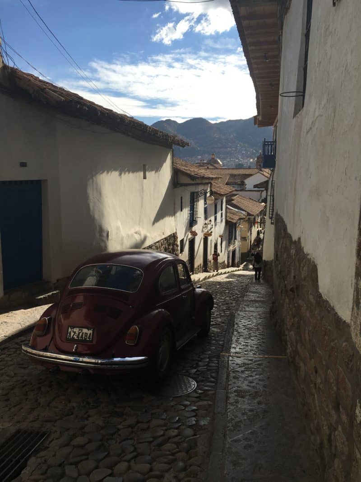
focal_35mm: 29
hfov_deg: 48.2
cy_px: 241
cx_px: 180
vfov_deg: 61.7
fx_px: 403
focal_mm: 4.15
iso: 25
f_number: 2.2
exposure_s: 1/1748
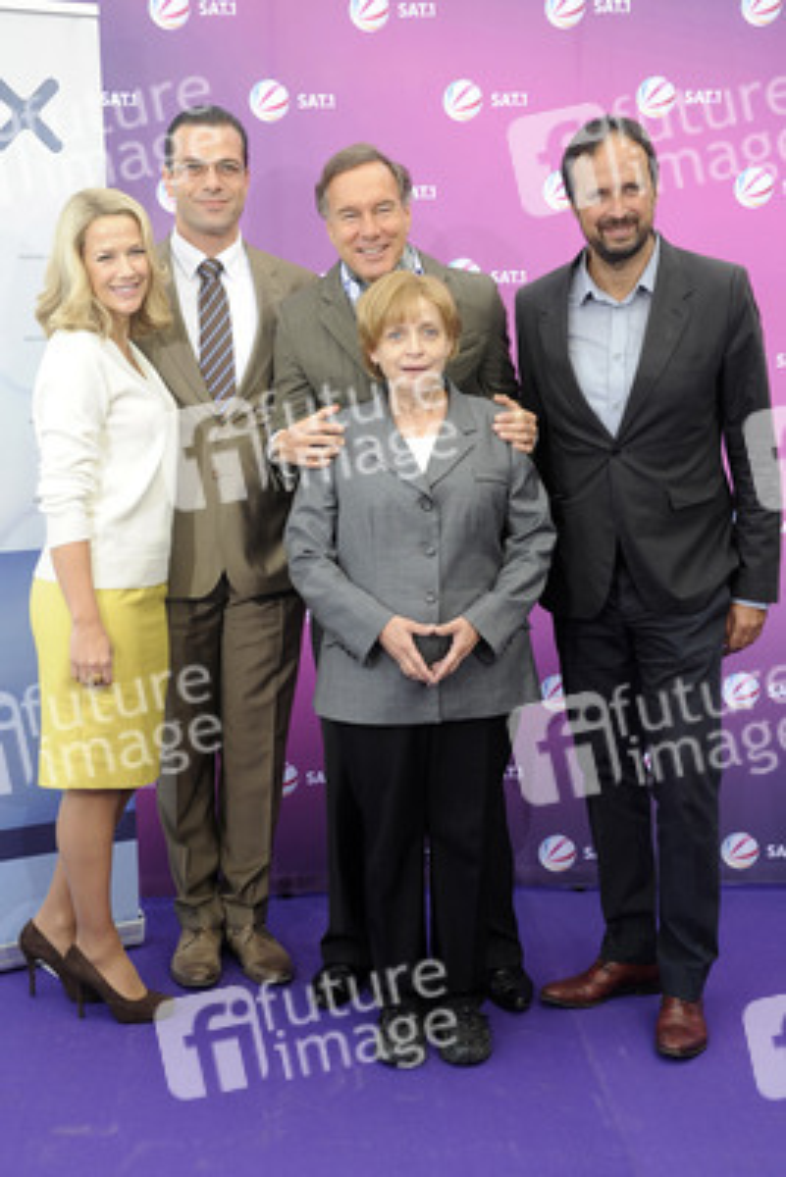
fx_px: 1800
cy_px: 588
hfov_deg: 24.6
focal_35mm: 55
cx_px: 393
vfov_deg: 36.2
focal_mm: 55
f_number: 6.3
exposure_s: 1/160
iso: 320
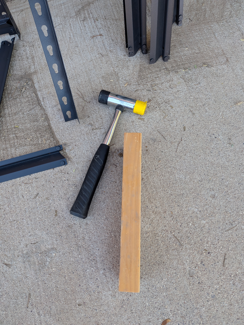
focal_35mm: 24
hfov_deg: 56.8
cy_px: 162
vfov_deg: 71.6
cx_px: 122
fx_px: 226
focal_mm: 4.53
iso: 30
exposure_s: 1/540
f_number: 1.7
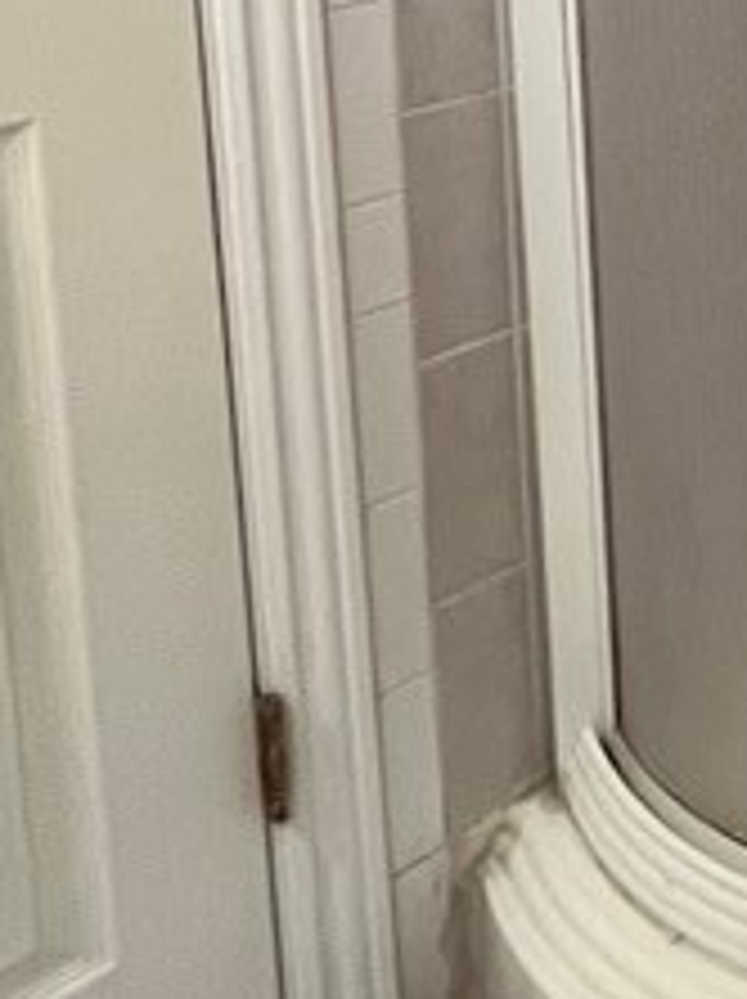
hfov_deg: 17.7
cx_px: 1462
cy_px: -198
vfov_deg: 28.2
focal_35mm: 60
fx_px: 1730
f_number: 1.8
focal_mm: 1.57
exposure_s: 1/60
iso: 320
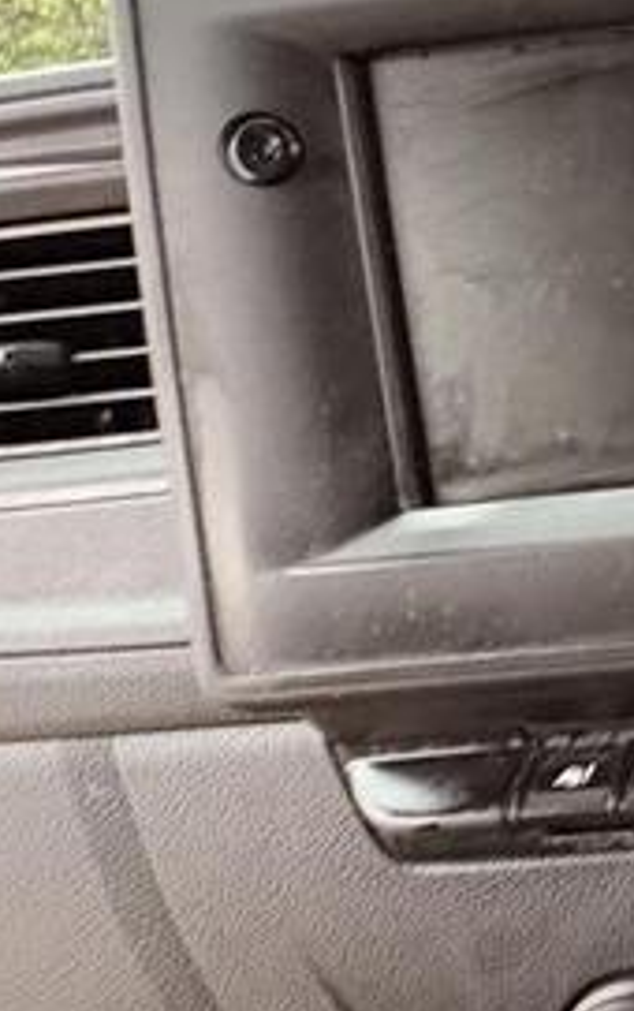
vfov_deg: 40.9
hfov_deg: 17.7
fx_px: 1351
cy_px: 433
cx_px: 1294
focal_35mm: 49
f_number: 2.2
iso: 800
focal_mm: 2.22
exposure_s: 1/58
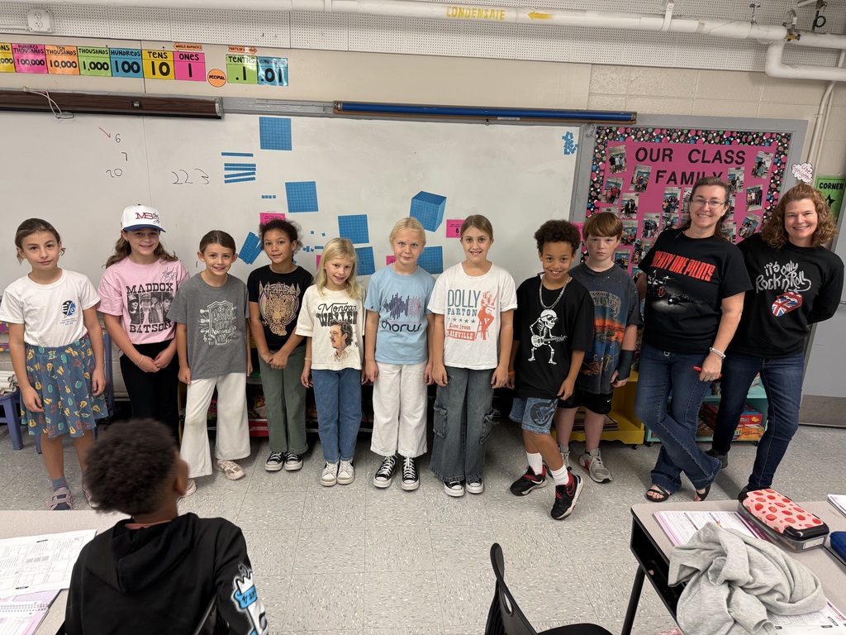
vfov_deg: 56.8
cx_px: 423
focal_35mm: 24
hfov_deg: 71.6
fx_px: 587
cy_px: 318
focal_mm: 6.76
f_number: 1.78
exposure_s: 1/63
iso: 125
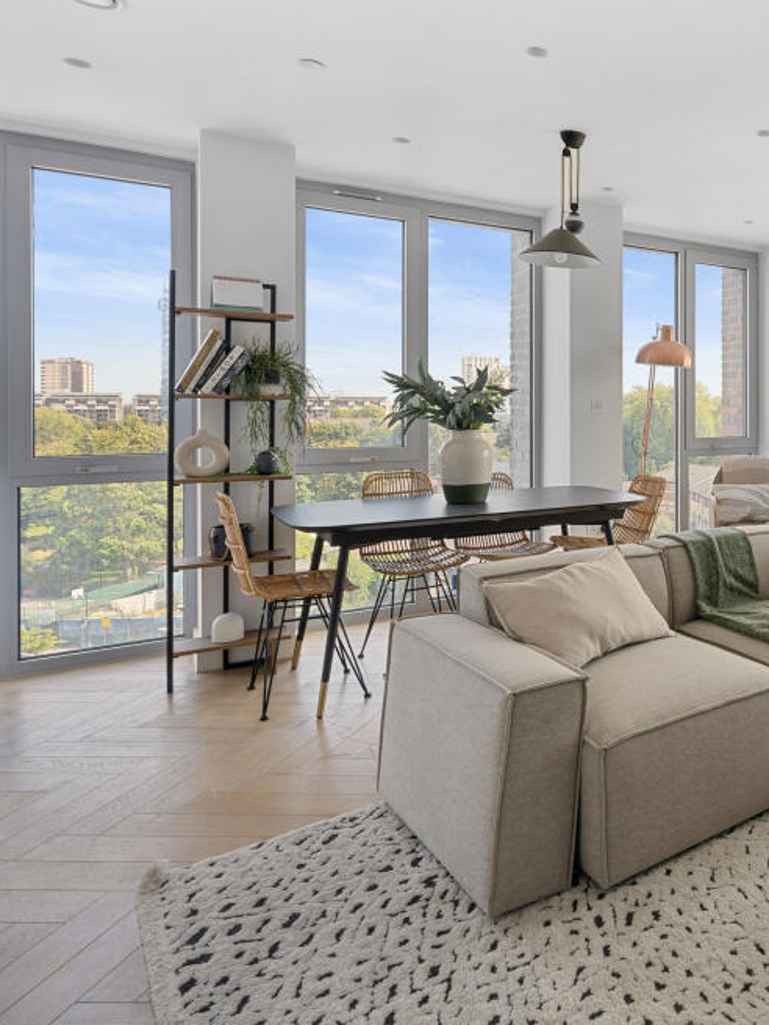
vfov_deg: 71.6
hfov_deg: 47.7
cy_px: 509
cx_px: 758
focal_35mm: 24
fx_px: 711
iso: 50
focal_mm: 16
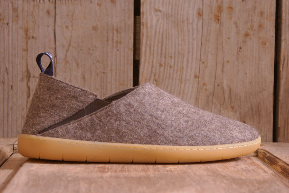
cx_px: 144
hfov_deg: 19.5
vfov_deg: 13.0
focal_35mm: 105
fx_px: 842
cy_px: 96
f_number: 5.6
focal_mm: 70
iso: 100
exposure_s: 1/1.67
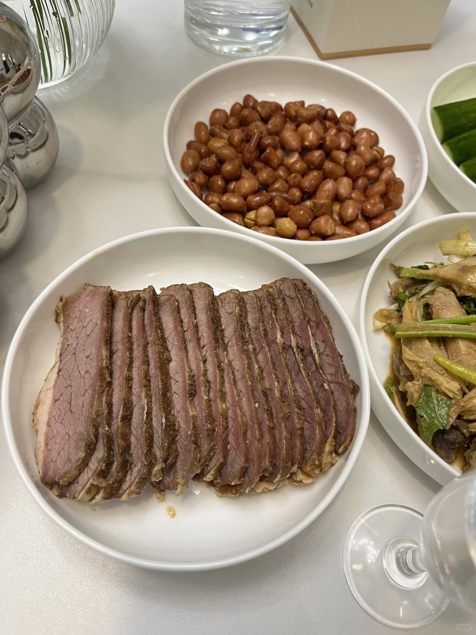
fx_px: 477
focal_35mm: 26
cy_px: 318
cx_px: 238
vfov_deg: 67.3
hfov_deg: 53.1
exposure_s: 1/50
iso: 80
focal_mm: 5.1
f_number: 1.6
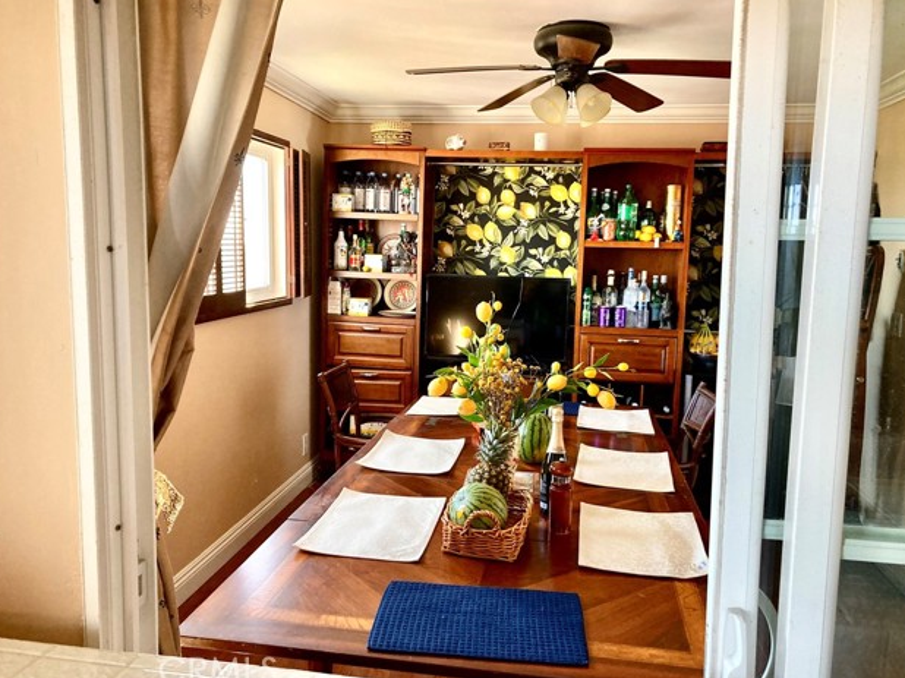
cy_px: 340
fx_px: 758
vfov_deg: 48.2
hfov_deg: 61.7
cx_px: 458
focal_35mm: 29
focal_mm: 3.99
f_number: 1.8
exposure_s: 1/60
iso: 200
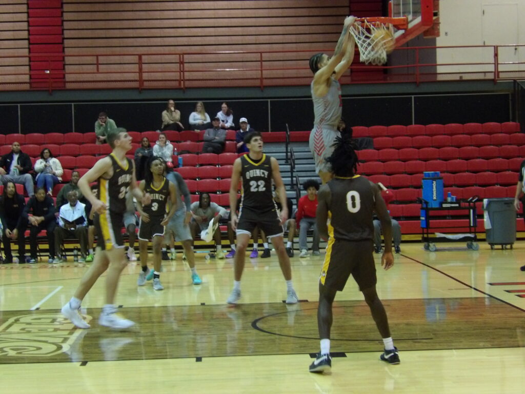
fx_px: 1092
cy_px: 197
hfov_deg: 27.0
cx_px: 262
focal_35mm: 72
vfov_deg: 20.4
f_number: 4.1
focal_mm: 13
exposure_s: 1/60
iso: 800
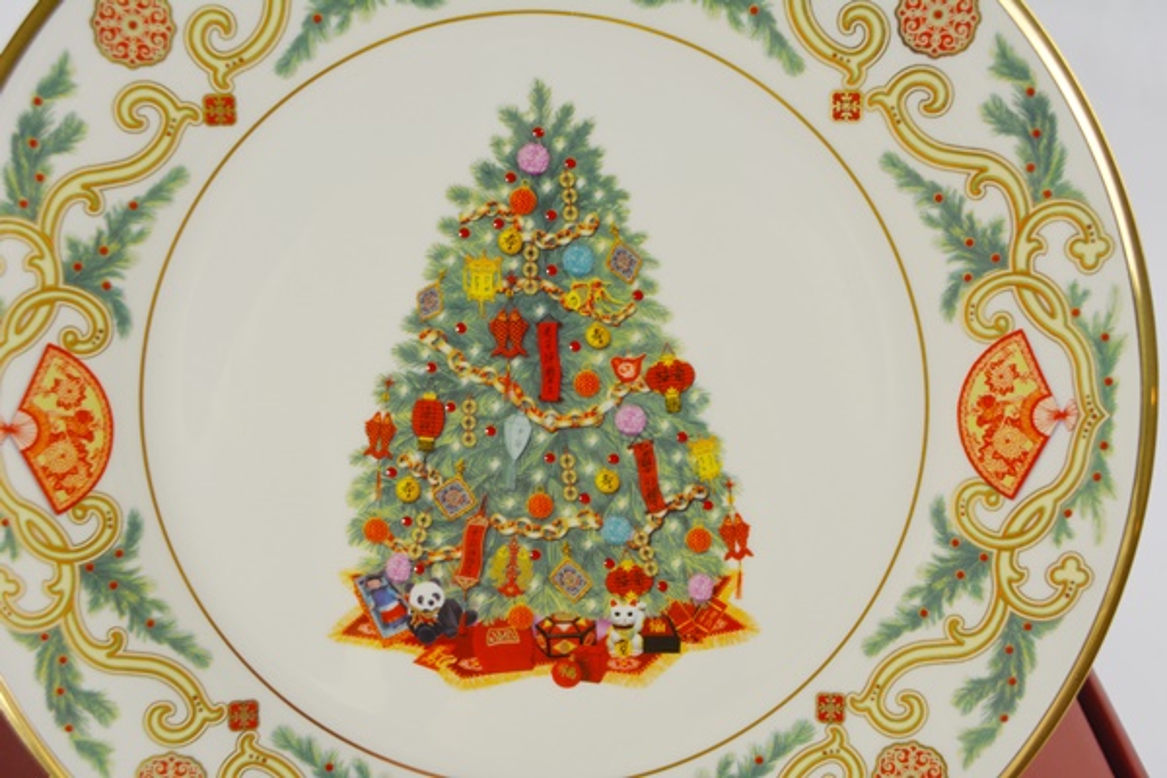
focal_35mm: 33
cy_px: 389
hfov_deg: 57.2
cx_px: 584
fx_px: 1070
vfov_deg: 40.0
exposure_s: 1/125
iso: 250
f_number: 5.6
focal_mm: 22
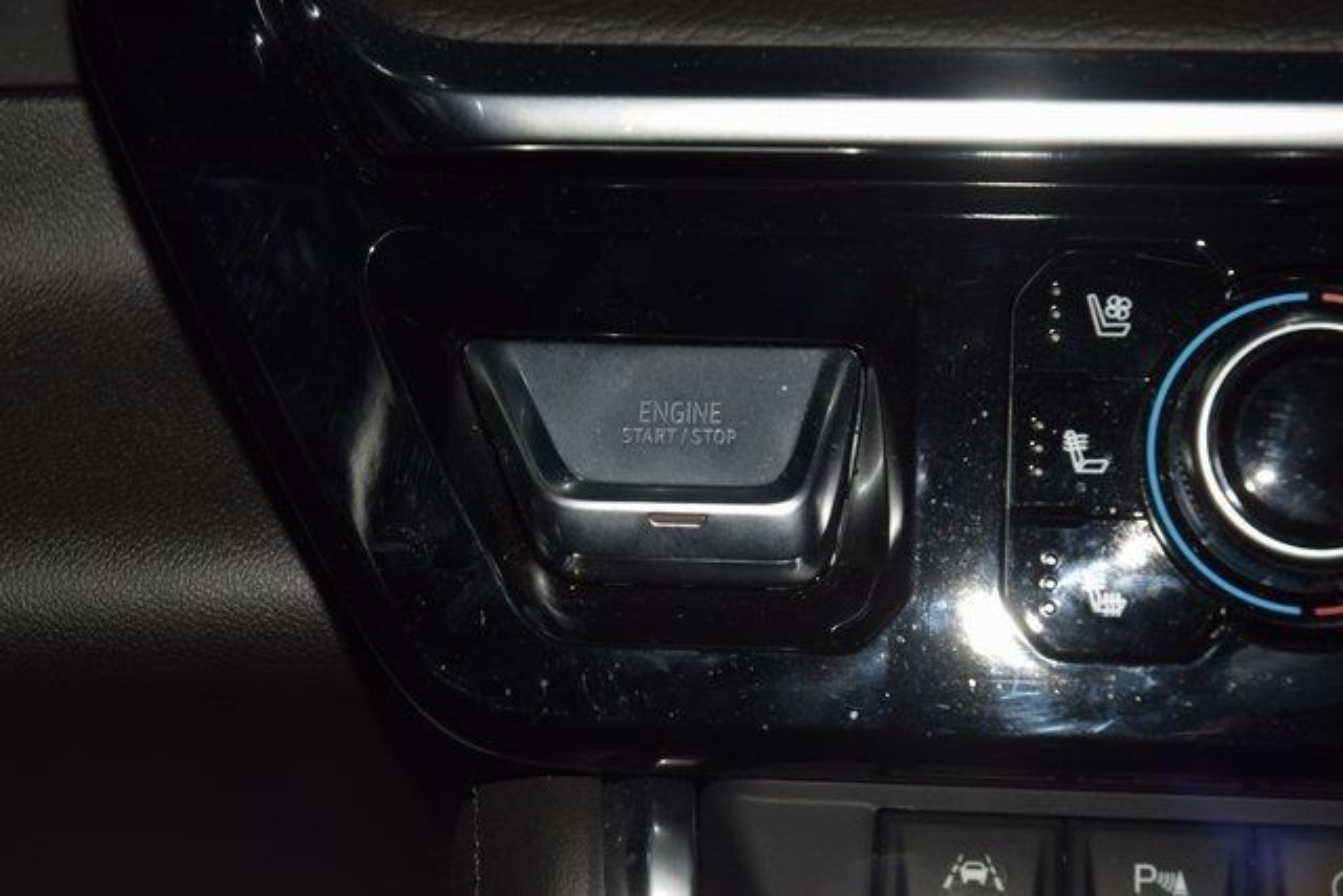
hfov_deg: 19.5
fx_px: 3918
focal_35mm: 105
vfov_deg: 13.0
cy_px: 448
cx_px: 672
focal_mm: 70
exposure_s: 1/125
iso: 100
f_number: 8
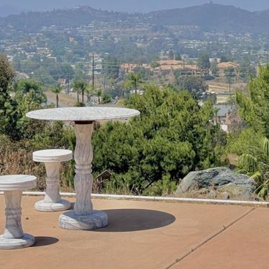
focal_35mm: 118
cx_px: 231
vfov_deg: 14.6
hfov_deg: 14.7
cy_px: 20
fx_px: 1037
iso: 64
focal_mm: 6.76
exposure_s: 1/4587
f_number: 1.78
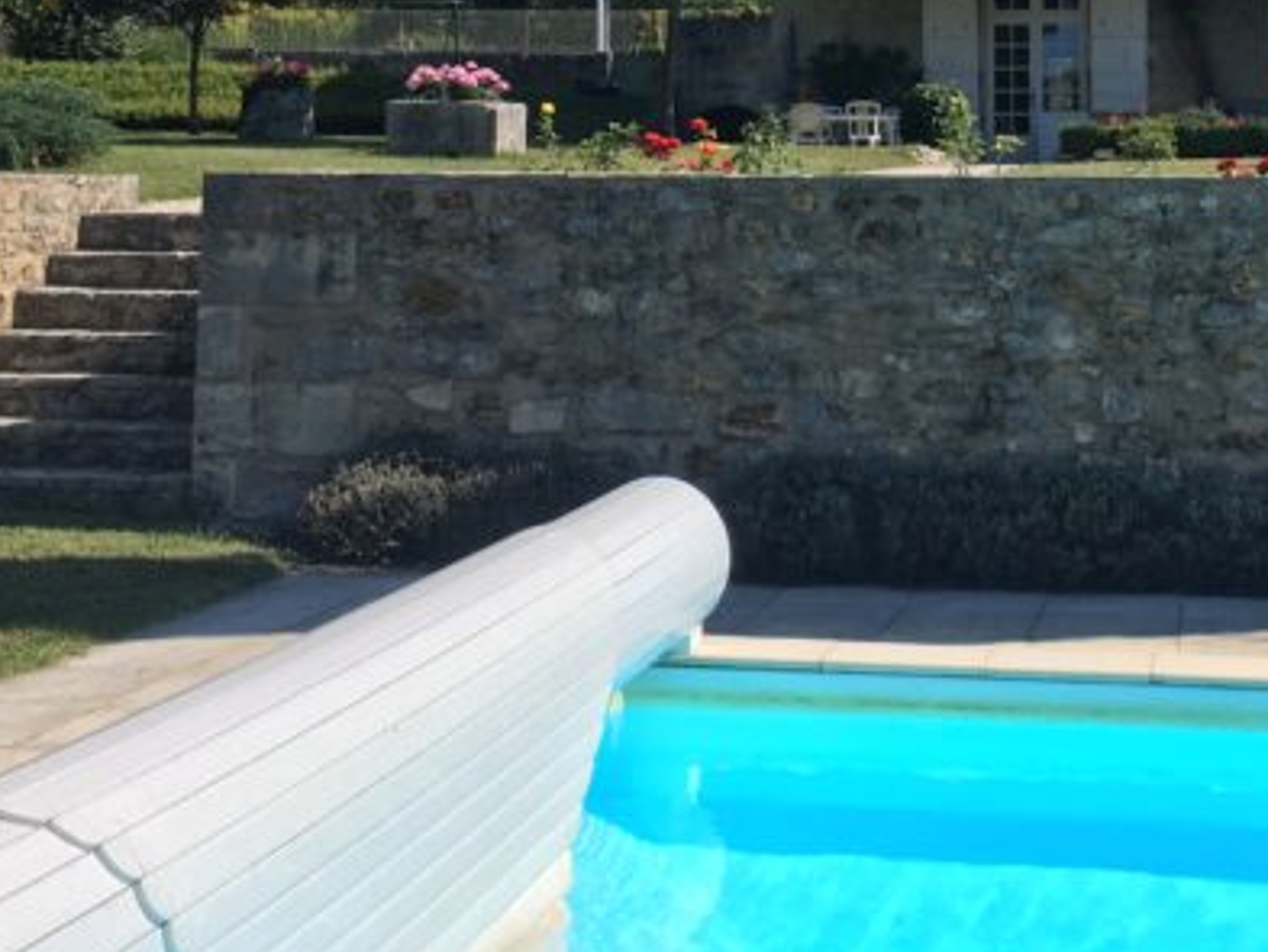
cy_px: -3
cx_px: 891
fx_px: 2162
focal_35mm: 59
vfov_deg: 23.7
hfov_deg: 32.3
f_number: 2.2
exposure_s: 1/1672
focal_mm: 4.15
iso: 25
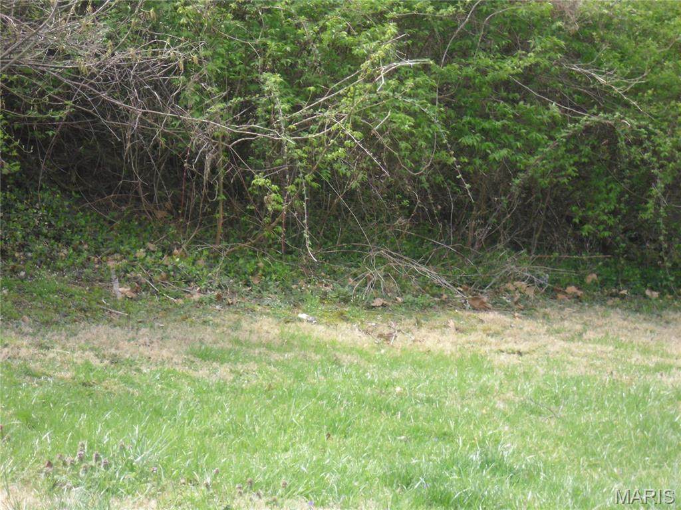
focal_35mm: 108
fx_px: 2125
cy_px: 255
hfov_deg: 18.2
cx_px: 340
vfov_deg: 13.7
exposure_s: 1/100
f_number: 5.9
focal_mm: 19.6
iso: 100
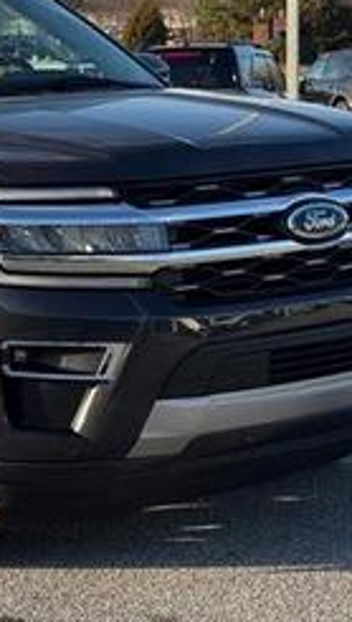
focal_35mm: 107
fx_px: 1769
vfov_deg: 19.9
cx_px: -84
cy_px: 248
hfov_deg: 11.1
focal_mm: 6.76
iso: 64
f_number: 1.78
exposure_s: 1/1681
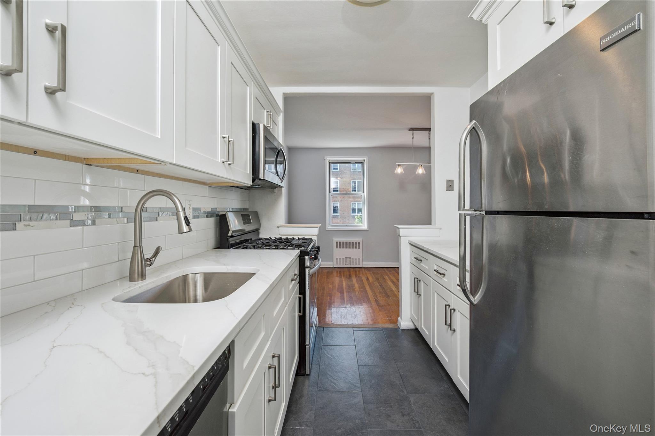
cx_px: 328
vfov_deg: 81.1
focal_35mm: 14
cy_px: 218
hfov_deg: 104.3
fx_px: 255
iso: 200
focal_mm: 14
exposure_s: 1/25
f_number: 11
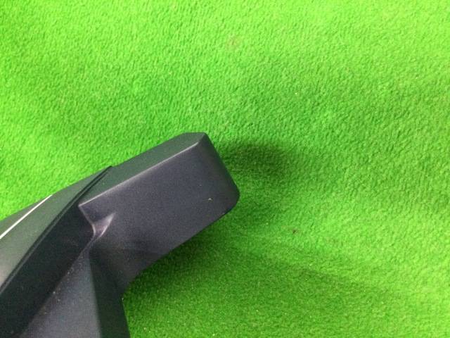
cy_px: 169
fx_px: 403
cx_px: 225
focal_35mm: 31
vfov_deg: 45.4
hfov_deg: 58.4
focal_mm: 3.3
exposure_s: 1/17
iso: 200
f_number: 2.4
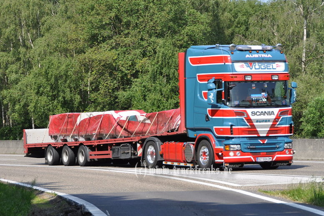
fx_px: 1107
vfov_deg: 11.1
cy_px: 108
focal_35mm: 123
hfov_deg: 16.7
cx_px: 162
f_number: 5
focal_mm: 82
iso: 400
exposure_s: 1/1250
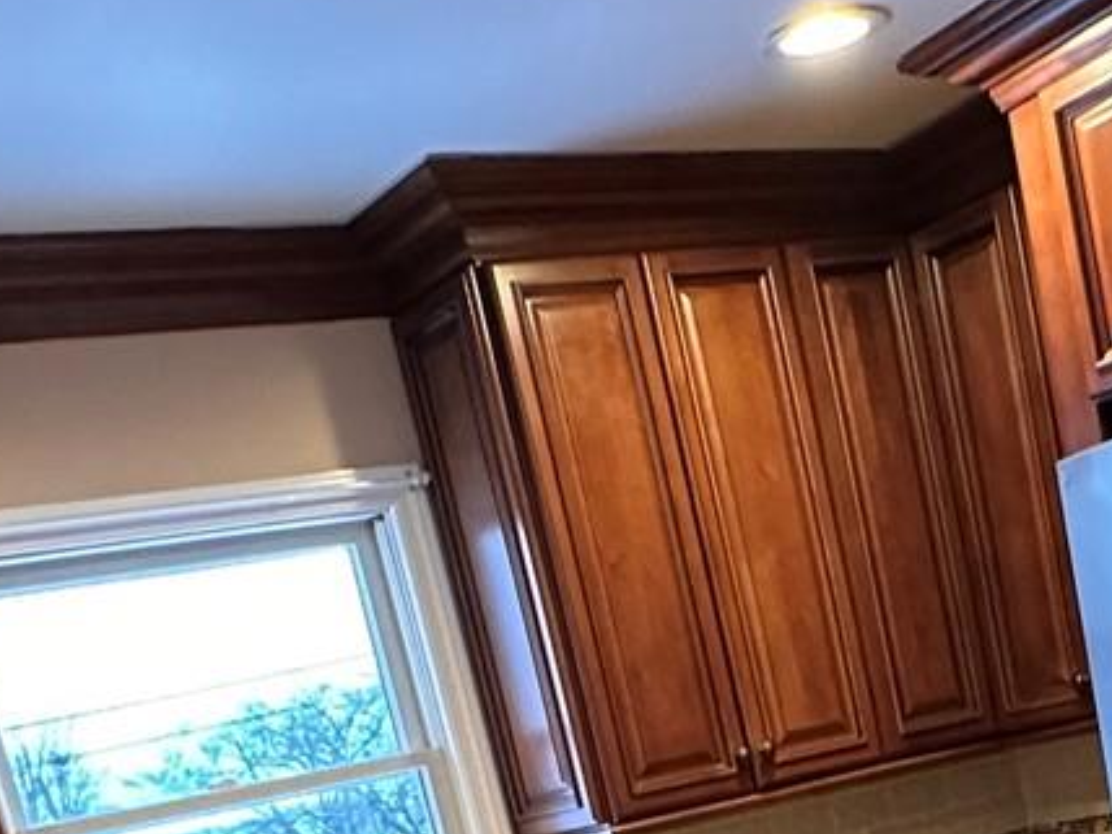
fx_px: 2152
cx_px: 834
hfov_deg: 28.5
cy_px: 1333
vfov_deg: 18.7
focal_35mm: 67
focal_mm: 2.22
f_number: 2.2
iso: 320
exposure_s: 1/60
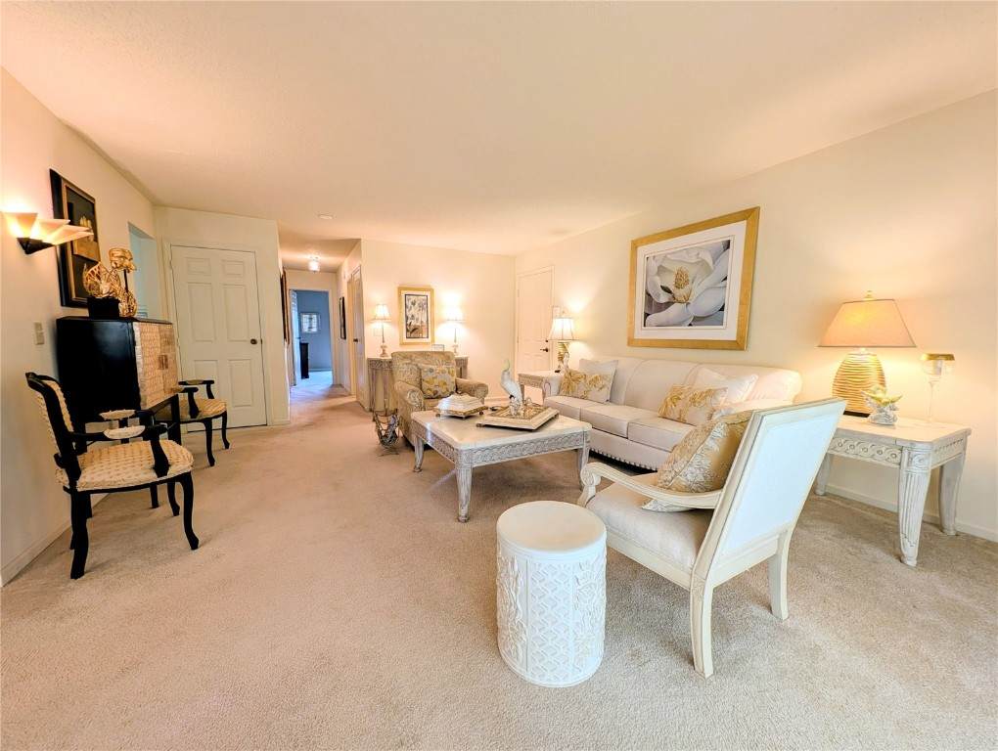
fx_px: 346
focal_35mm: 12
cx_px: 499
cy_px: 376
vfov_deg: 94.6
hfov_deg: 110.5
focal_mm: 2.23
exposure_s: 1/60
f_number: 1.95
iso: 159
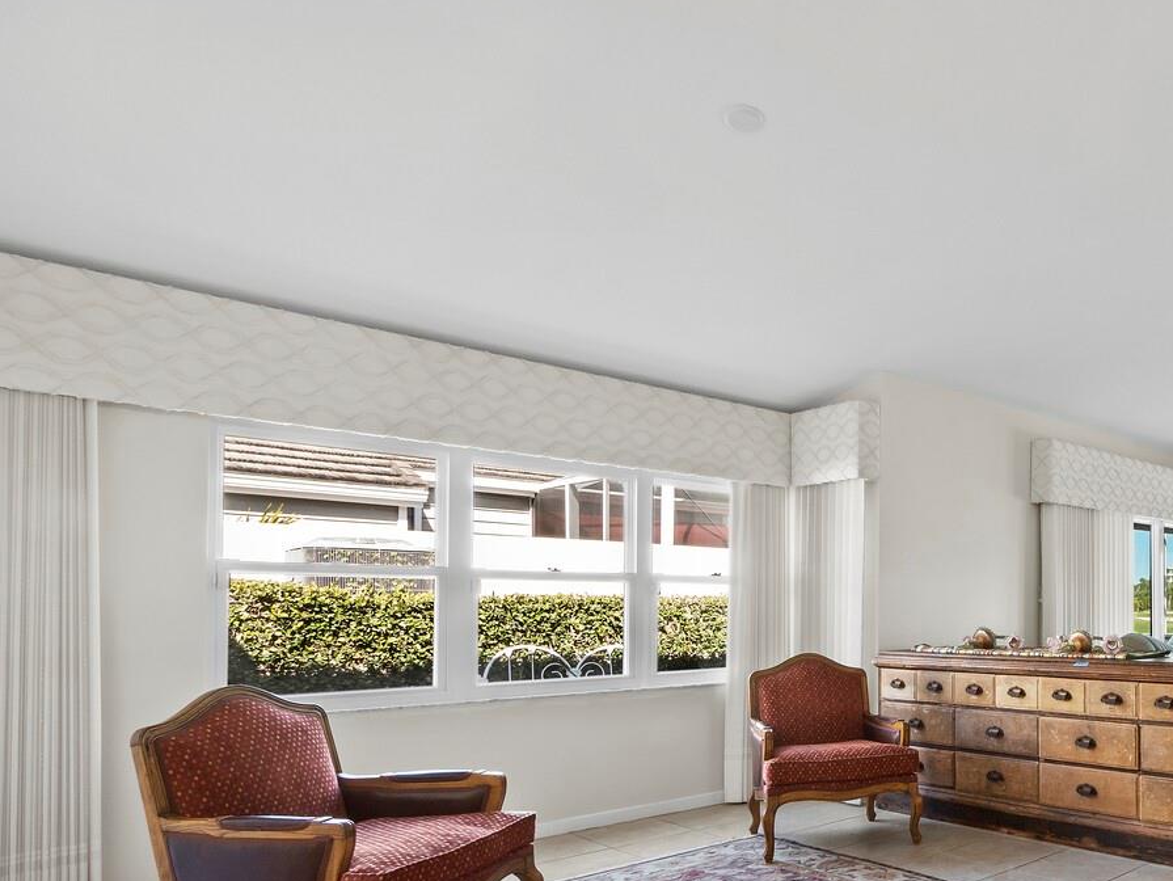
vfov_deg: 53.6
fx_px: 847
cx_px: 1046
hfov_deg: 59.5
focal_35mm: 25
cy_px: 604
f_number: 11
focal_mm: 7
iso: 320
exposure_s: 1/2.5
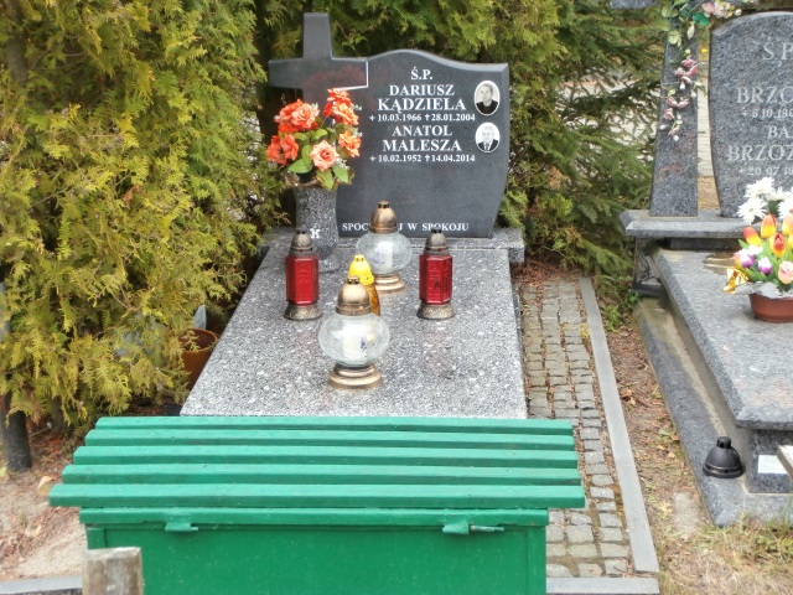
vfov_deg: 25.7
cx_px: 396
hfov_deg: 33.8
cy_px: 298
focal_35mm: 57
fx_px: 1306
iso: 100
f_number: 4.5
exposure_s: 1/125
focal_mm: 10.11
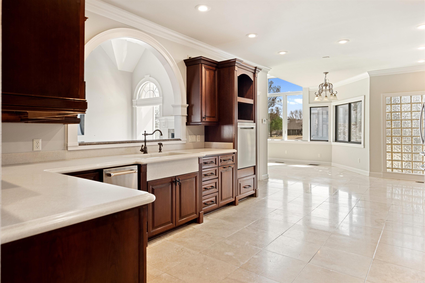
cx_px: 212
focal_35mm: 22
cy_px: 142
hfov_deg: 78.6
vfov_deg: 57.2
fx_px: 260
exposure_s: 1/25
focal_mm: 22
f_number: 5.6
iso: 1250
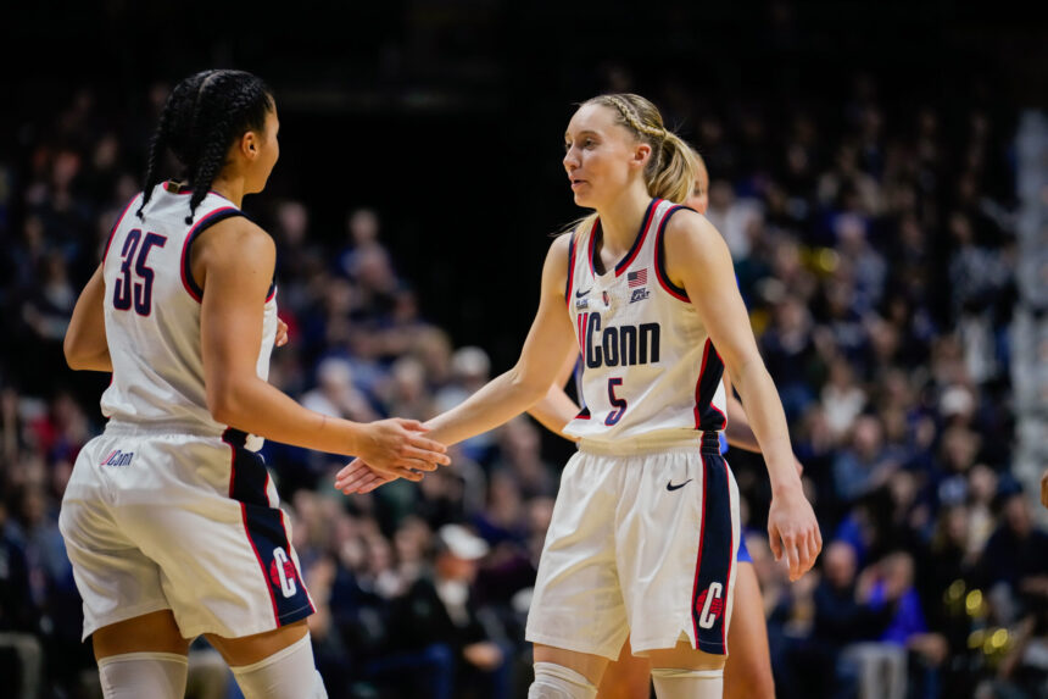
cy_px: 350
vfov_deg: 6.9
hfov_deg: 10.3
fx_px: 5821
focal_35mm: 200
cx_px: 524
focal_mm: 200
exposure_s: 1/2000
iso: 4000
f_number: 2.8
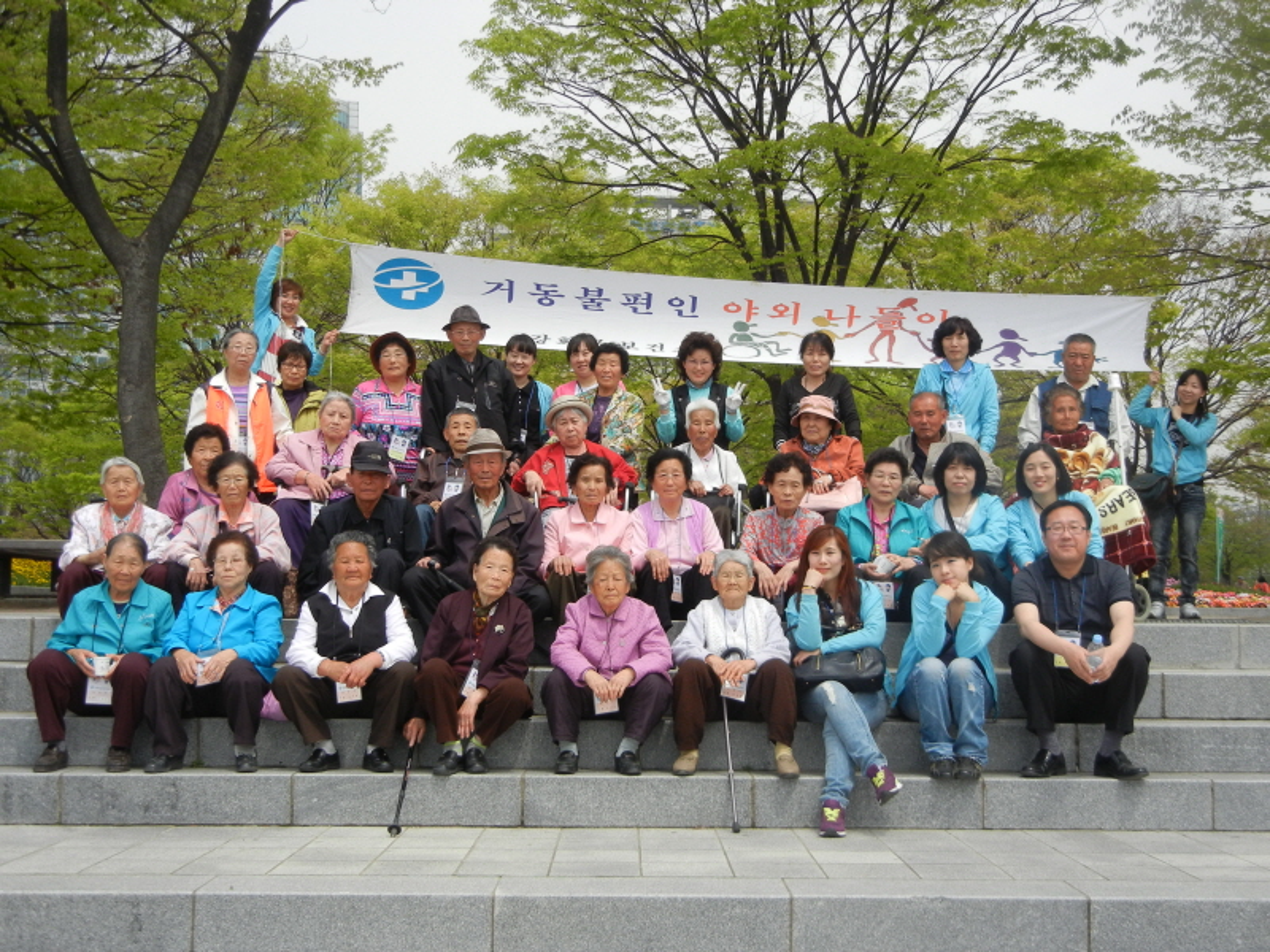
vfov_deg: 32.2
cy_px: 476
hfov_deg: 42.1
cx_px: 635
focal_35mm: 45
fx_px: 1651
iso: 160
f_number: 3.8
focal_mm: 8.1
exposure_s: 1/968
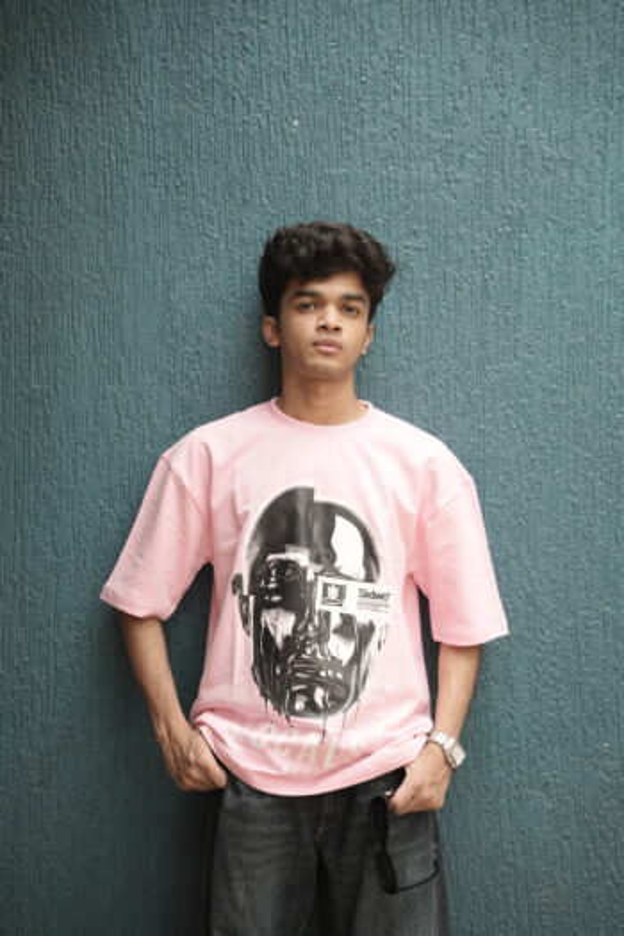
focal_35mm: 66
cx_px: 312
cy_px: 468
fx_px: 1711
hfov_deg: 20.7
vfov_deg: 30.6
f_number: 2.8
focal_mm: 65.8
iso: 320
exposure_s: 1/250
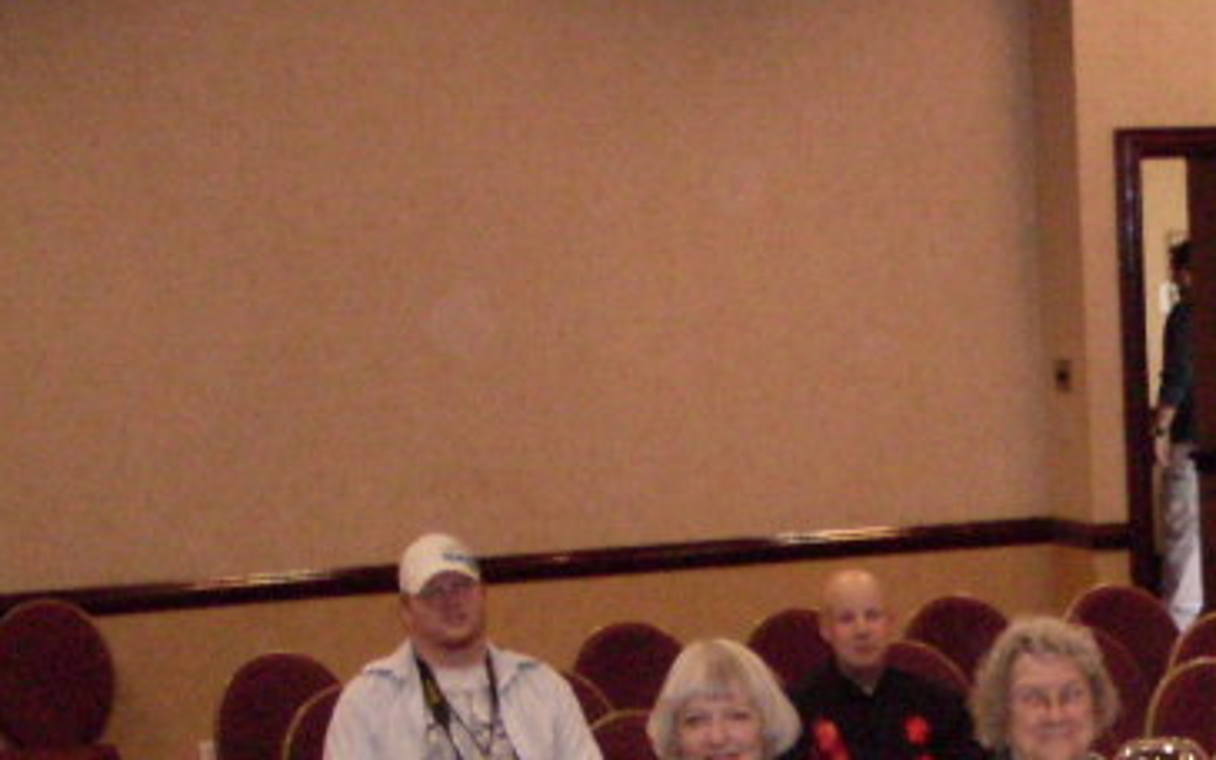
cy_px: 1133
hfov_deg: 17.5
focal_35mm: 113
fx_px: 3744
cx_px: 1486
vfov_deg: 11.1
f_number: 2.8
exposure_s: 1/45
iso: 240
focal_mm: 6.3
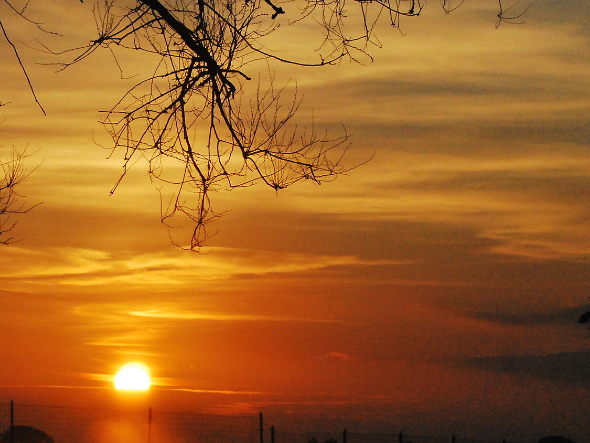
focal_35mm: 191
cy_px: 152
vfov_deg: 7.8
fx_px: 3256
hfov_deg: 10.3
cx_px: 91
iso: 1600
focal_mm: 62
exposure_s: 1/3200
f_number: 14
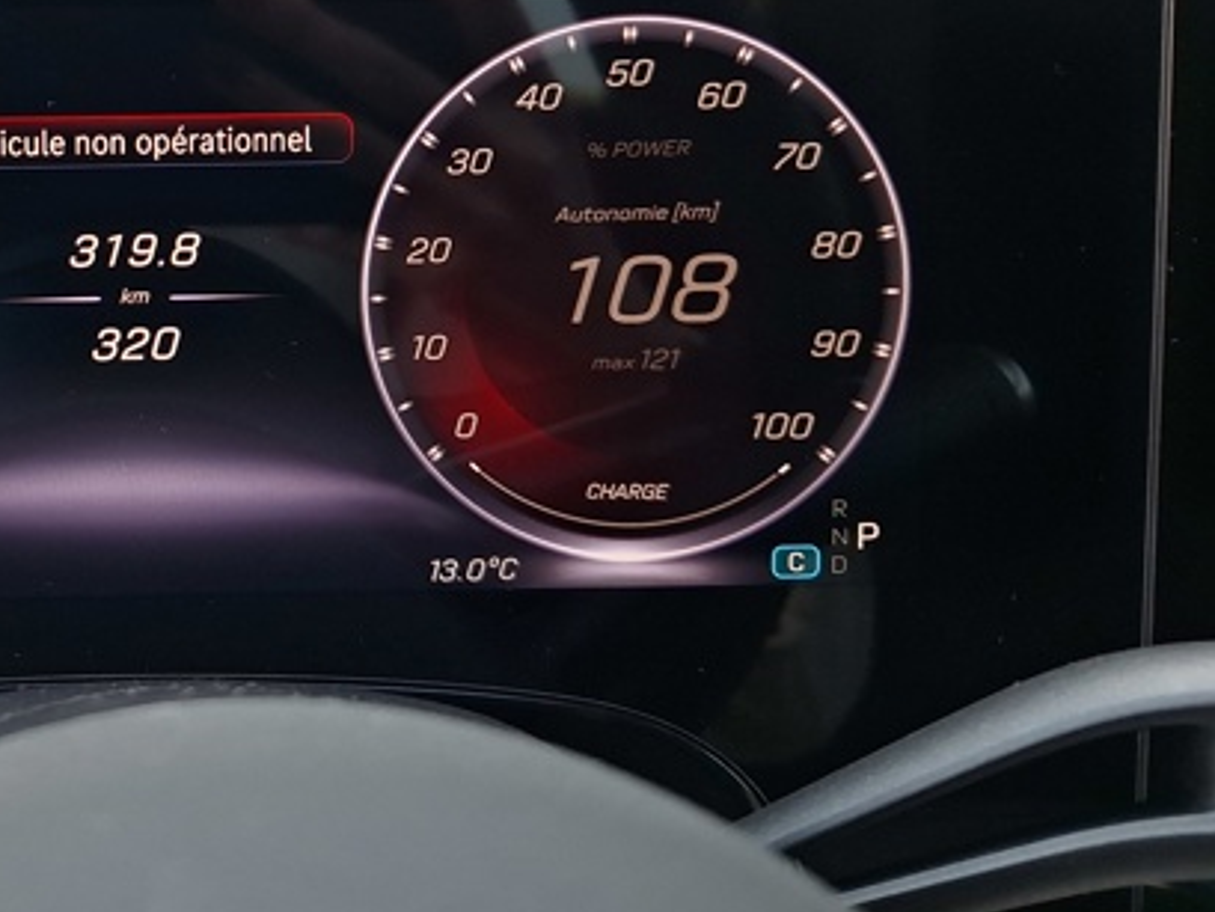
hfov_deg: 39.2
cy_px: 160
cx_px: 128
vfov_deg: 31.2
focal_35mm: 45
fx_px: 1580
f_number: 1.8
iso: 40
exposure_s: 1/131
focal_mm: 5.54
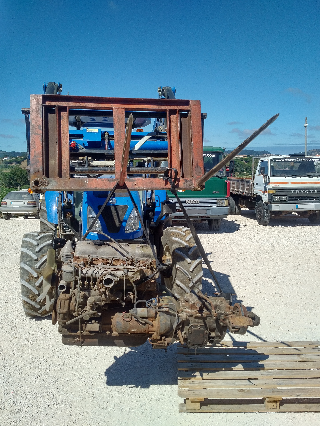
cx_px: 160
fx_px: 333
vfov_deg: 65.3
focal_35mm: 27
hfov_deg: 51.4
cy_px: 213
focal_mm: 4.75
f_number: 2.2
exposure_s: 1/679
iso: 50
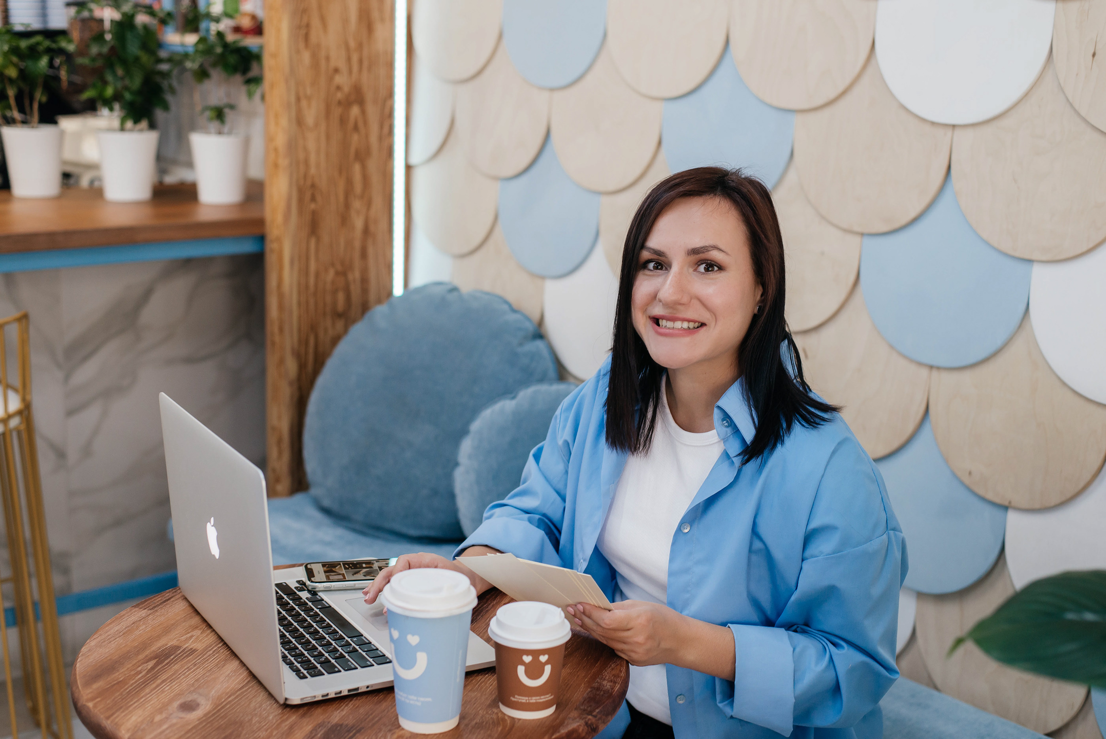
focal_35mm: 50
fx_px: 1537
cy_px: 370
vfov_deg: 27.0
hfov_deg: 39.6
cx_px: 553
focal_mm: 50
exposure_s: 1/160
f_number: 3.2
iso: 800
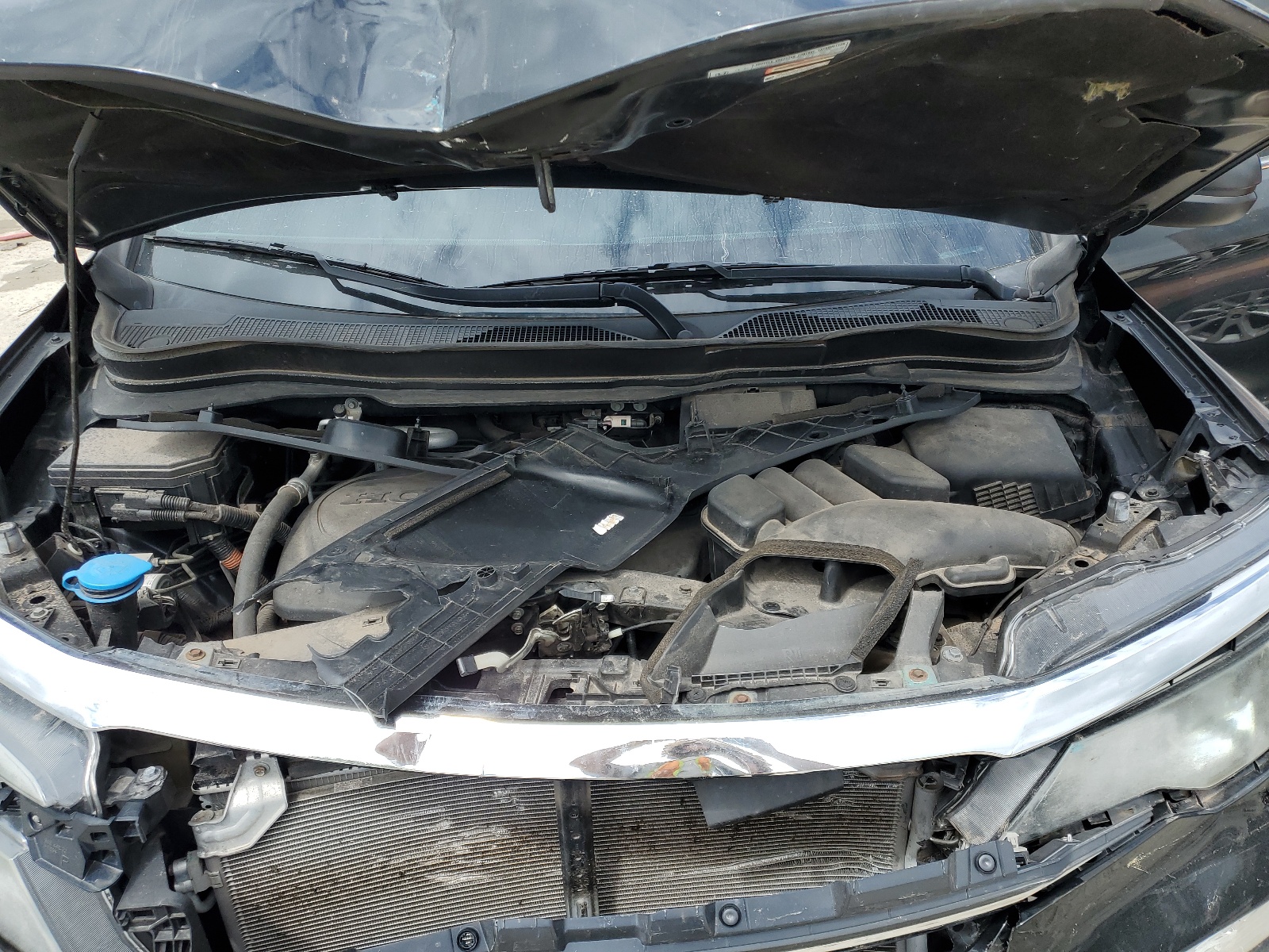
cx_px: 634
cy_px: 476
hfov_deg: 67.3
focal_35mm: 26
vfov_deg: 53.1
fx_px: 953
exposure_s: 1/2000
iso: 50
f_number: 1.5
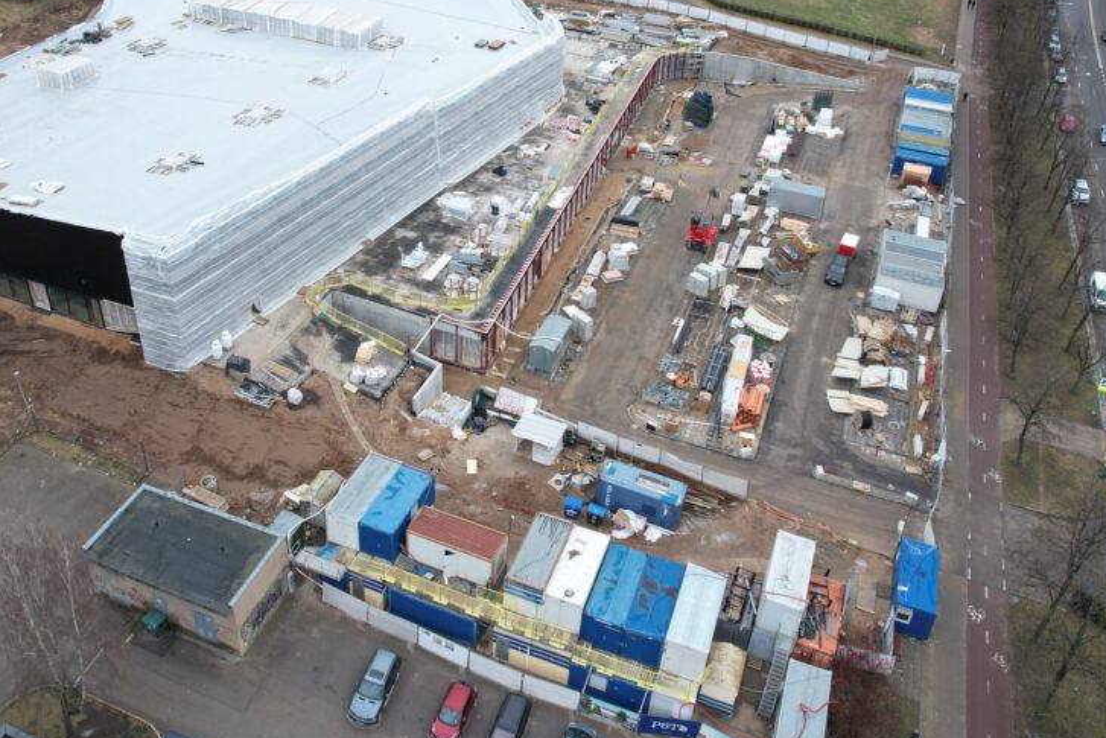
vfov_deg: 41.7
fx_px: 953
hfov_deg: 59.9
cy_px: 241
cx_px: 461
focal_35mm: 31
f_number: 2.8
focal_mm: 8.38
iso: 100
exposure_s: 1/125
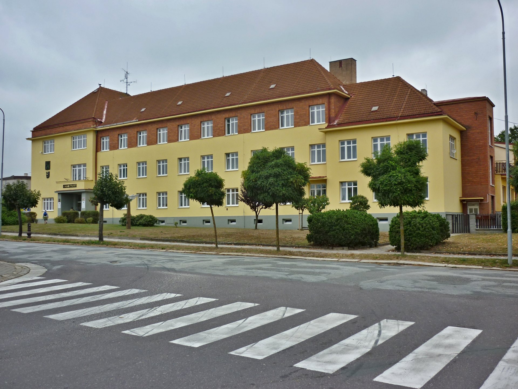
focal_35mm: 33
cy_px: 194
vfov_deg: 42.9
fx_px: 494
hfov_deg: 55.4
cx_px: 259
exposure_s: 1/500
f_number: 2.8
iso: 80
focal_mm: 5.5
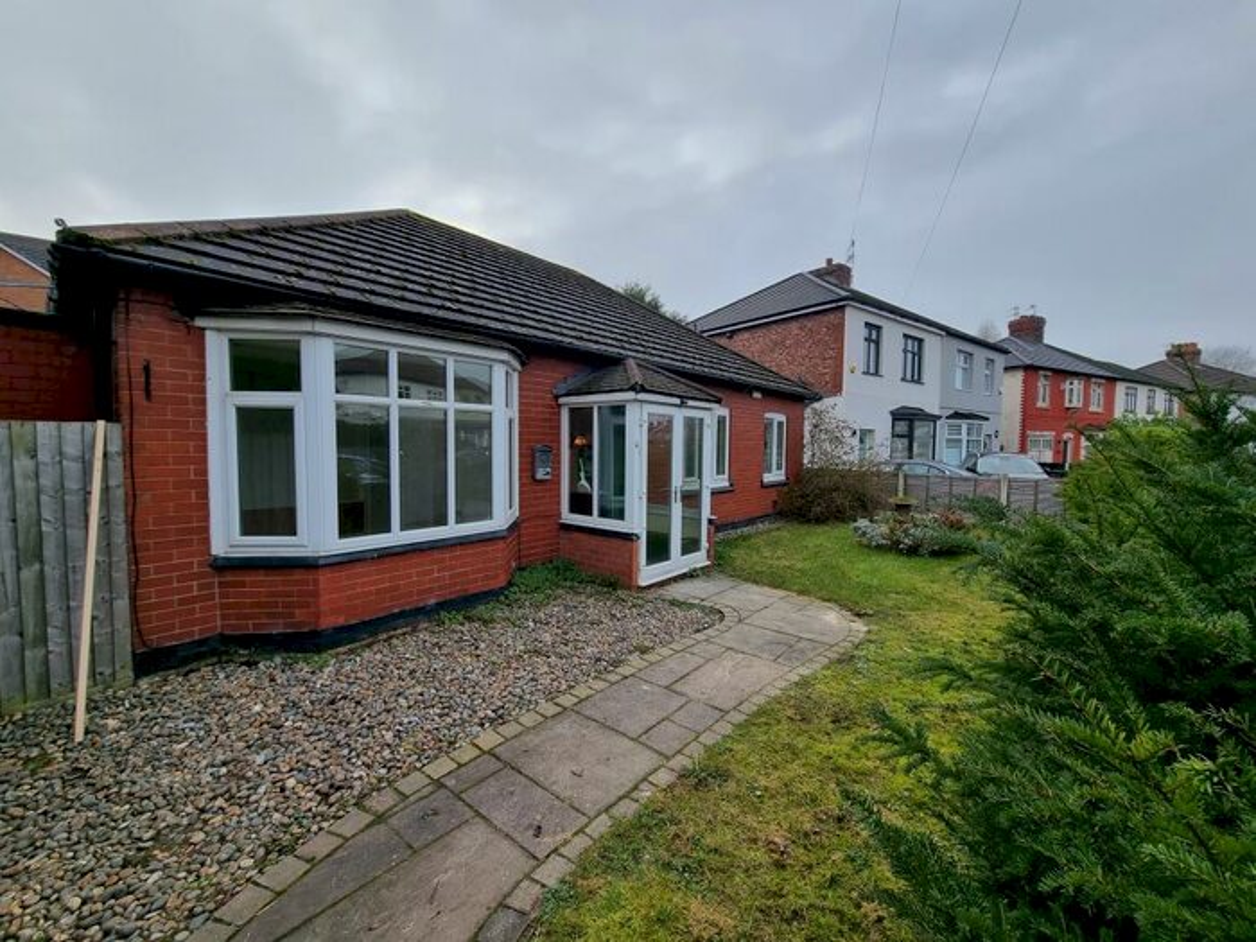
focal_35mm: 13
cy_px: 471
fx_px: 472
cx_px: 628
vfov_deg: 89.9
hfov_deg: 106.2
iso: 50
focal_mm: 2.2
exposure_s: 1/485
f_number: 2.2
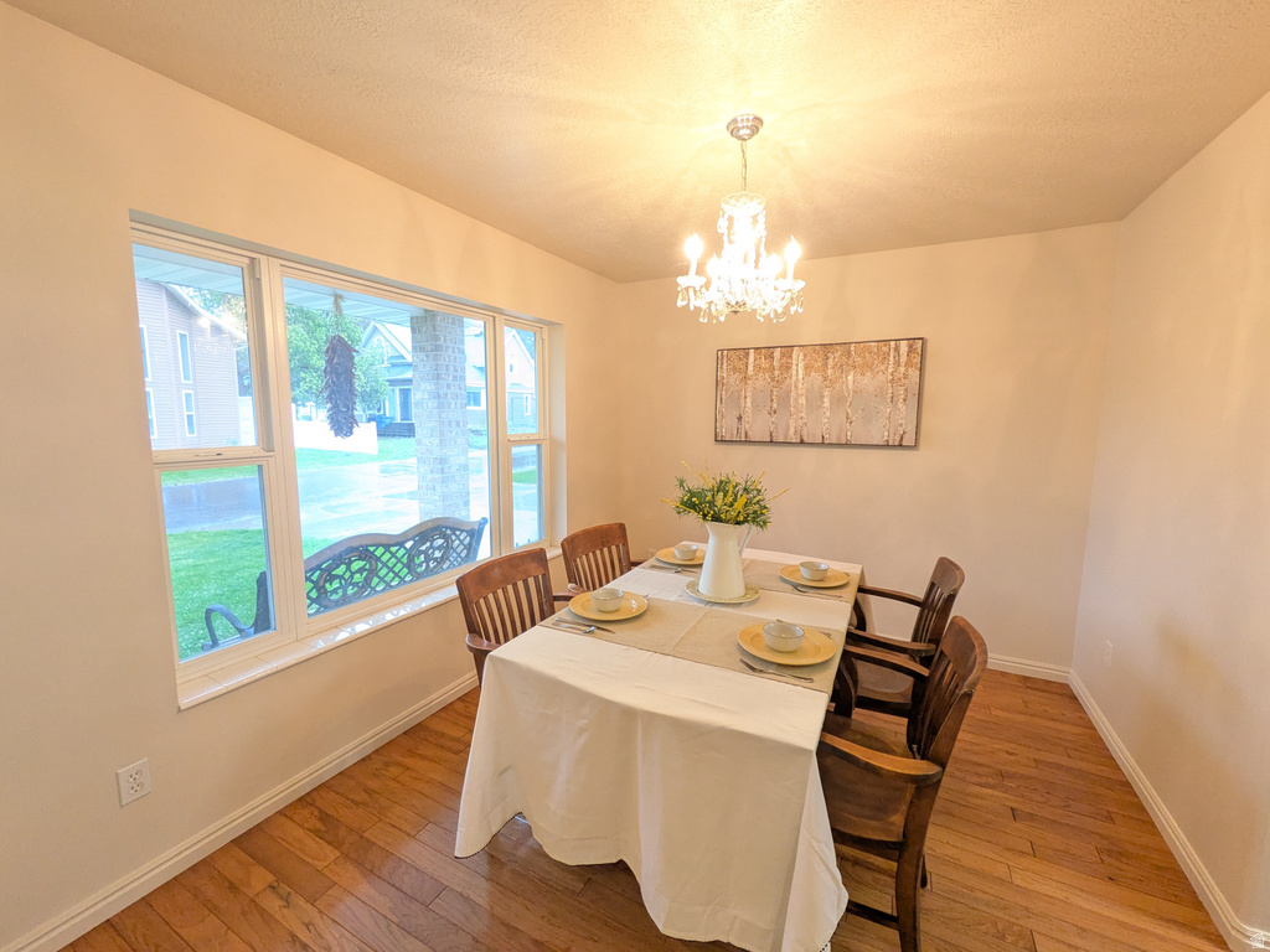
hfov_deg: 102.1
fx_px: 514
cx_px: 635
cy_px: 476
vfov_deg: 85.7
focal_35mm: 14
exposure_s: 1/60
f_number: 2.2
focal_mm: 1.83
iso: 387
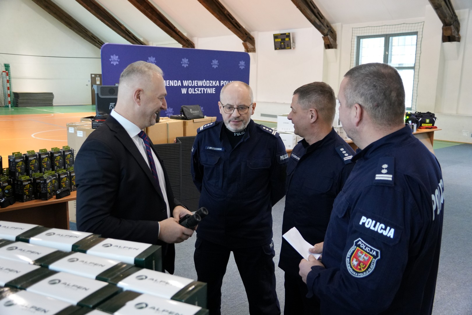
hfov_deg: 57.2
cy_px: 158
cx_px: 236
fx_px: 433
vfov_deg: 40.0
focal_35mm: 33
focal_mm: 22
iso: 2500
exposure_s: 1/100
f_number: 4
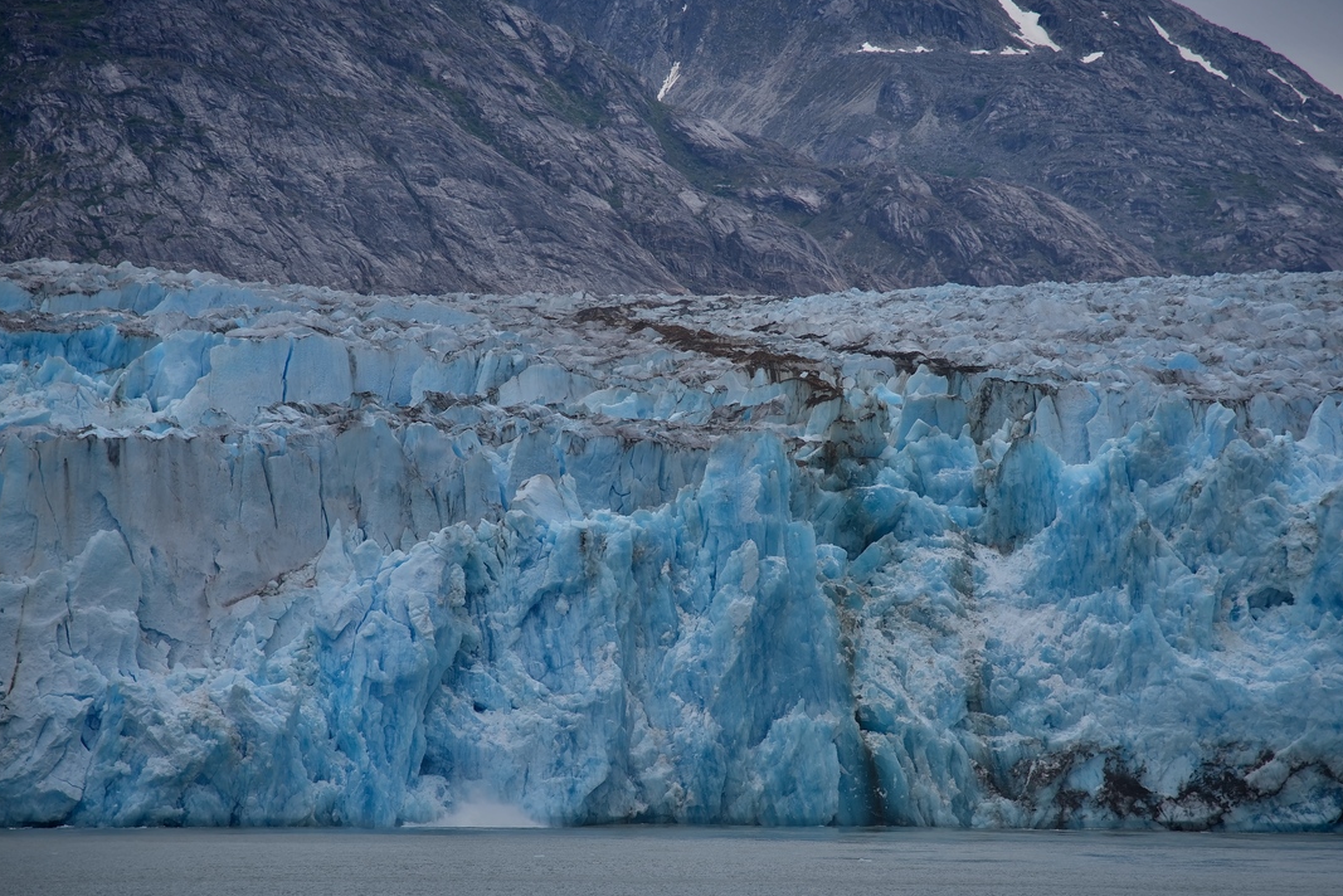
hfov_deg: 14.2
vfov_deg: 9.5
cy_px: 491
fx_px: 5373
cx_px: 694
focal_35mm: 144
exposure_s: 1/250
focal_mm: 120
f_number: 5
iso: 100
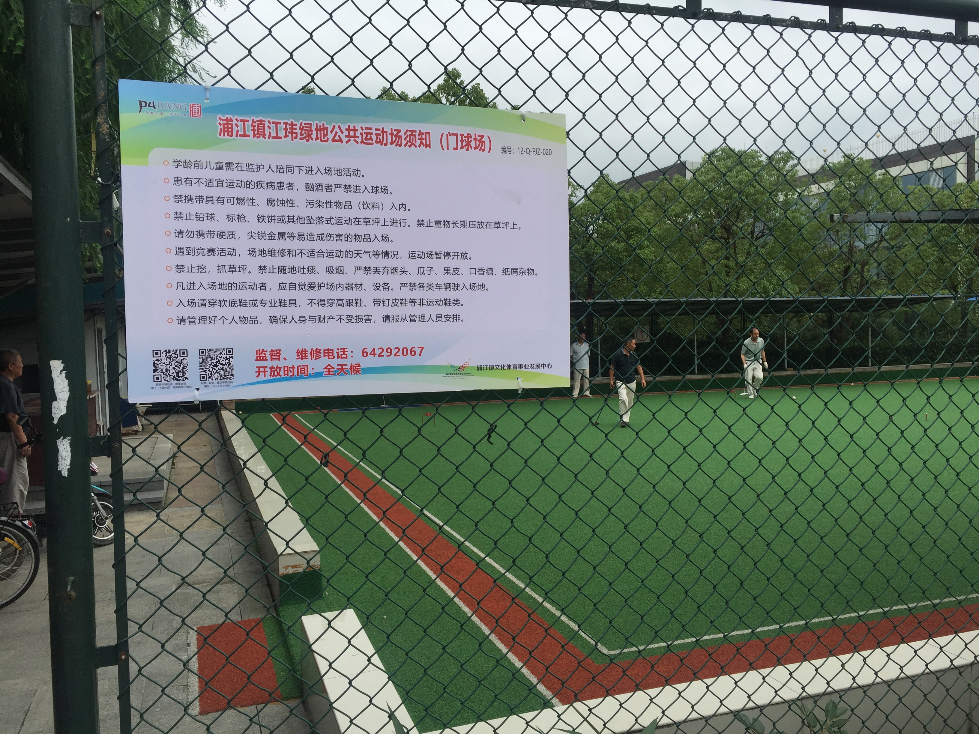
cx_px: 490
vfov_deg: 48.2
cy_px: 367
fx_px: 820
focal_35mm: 29
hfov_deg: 61.7
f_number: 2.2
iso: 32
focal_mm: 4.15
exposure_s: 1/775
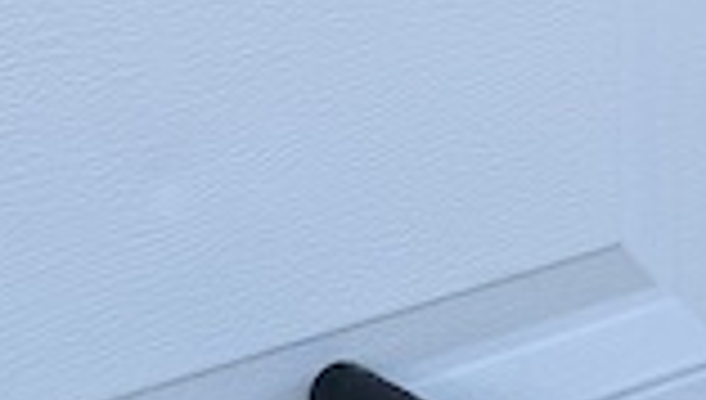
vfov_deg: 7.3
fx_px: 2701
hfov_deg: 14.4
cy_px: 1308
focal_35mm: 144
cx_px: 836
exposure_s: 1/360
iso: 25
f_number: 1.8
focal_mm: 4.25
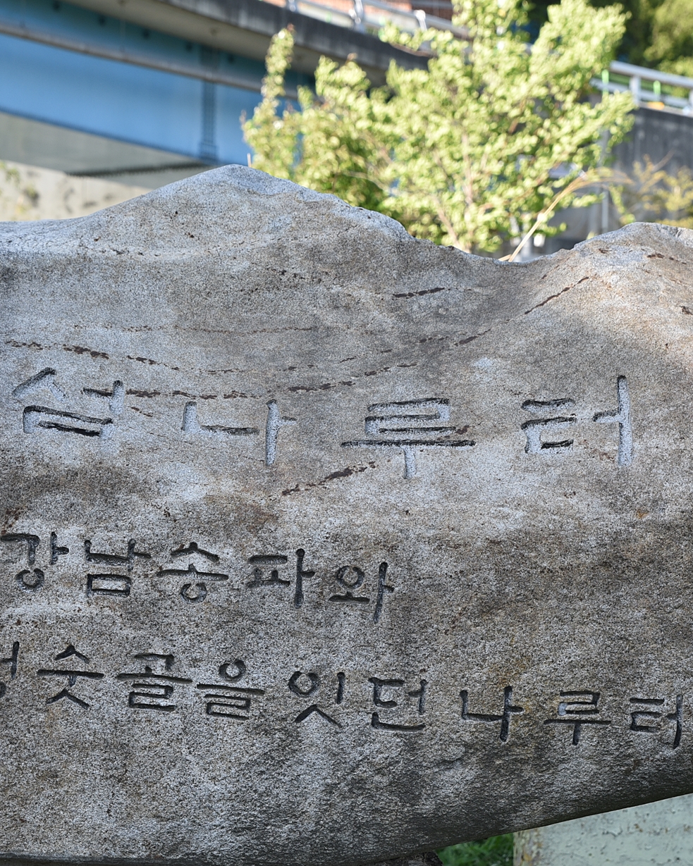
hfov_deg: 17.5
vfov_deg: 21.7
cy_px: 462
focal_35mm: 88
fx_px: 2256
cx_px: 290
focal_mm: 48
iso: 200
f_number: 8
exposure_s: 1/160
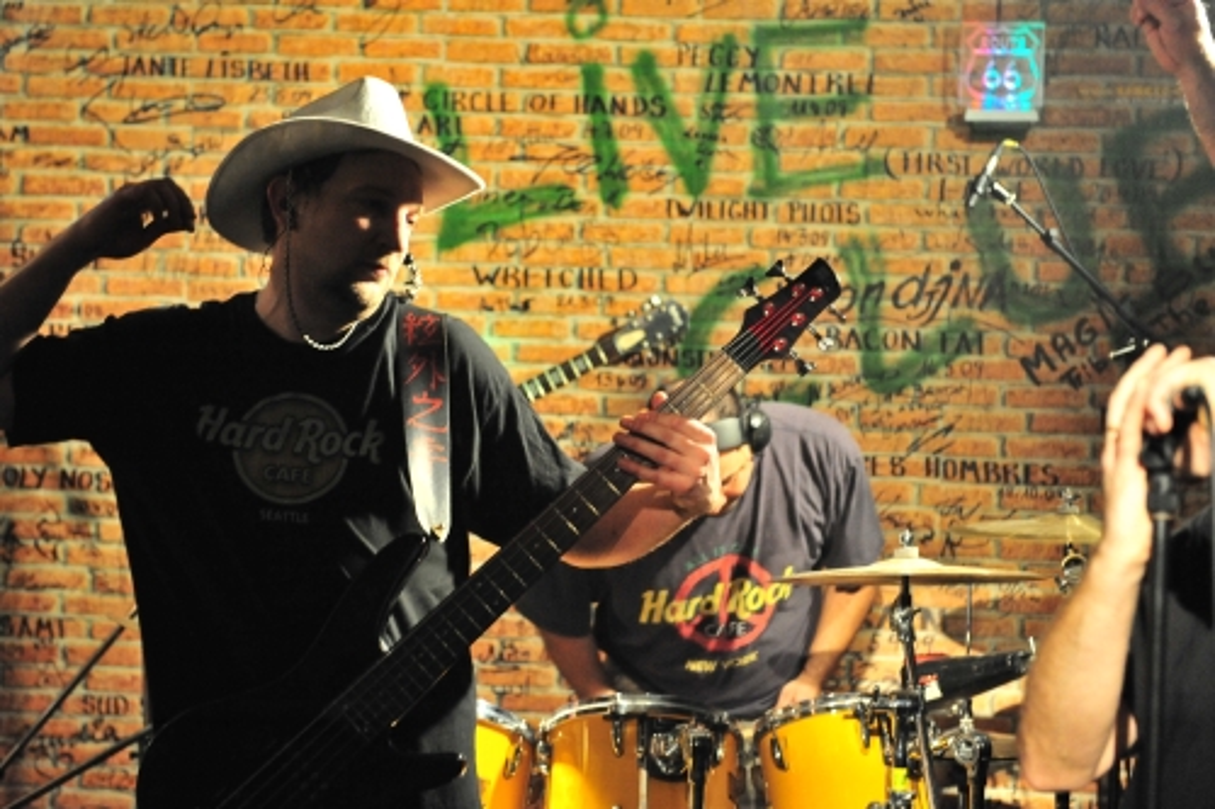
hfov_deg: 28.9
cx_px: 608
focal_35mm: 70
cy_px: 404
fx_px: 2362
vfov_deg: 19.4
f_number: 4.5
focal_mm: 70
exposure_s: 1/100
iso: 6400
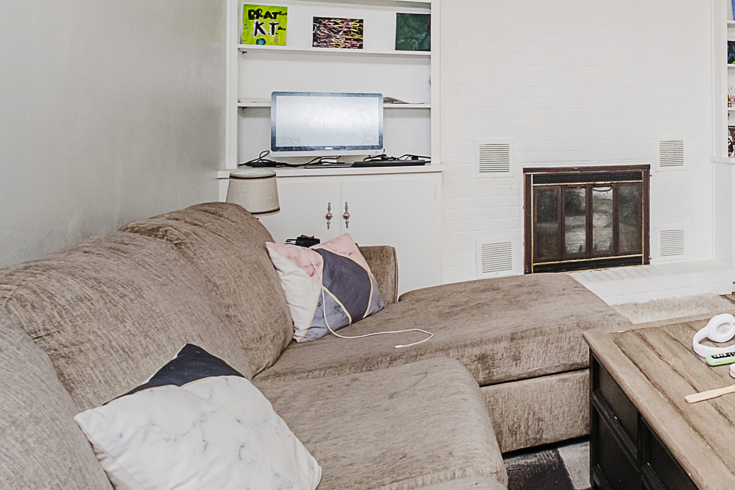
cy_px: 106
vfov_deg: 38.6
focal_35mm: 33
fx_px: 674
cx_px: 750
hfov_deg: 46.8
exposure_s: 1/30
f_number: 4
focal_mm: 10
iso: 500
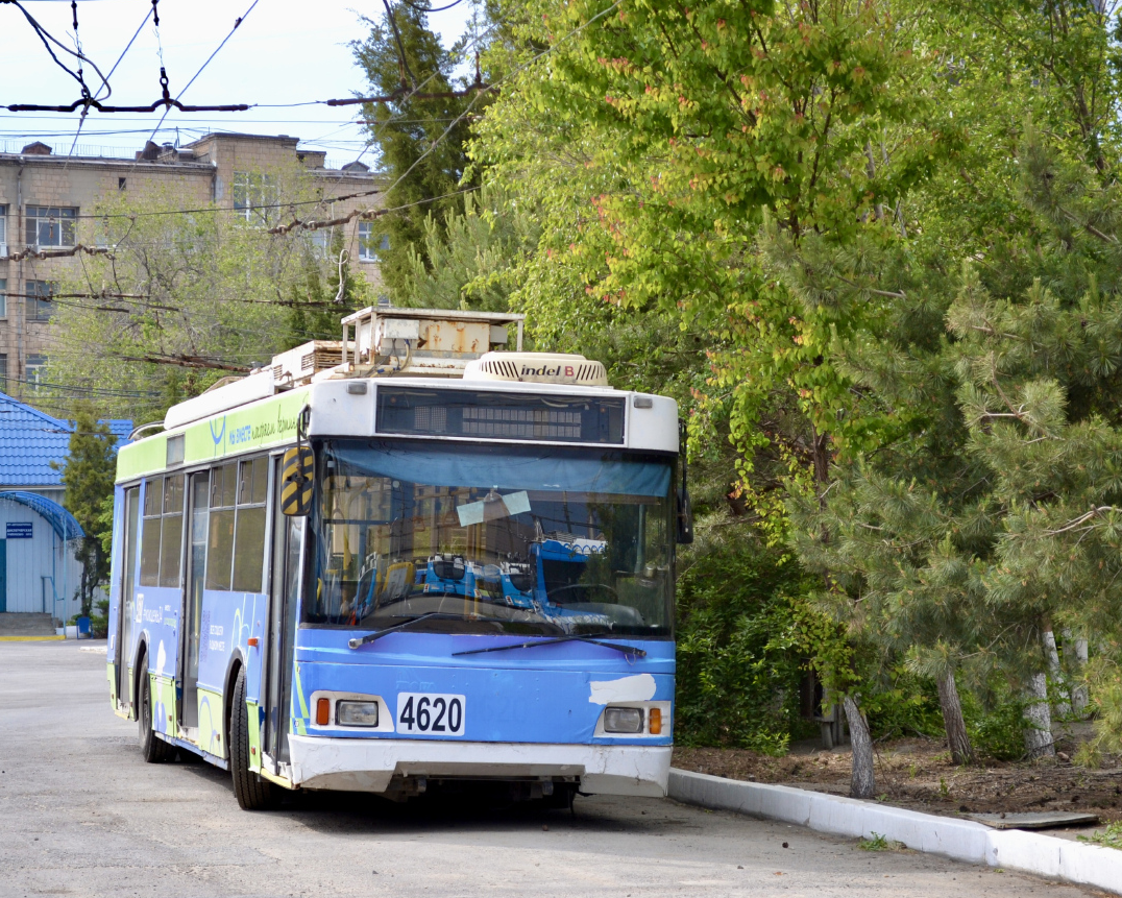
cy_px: 448
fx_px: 3107
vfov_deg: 16.4
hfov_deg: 20.4
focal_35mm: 94
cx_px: 458
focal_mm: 55
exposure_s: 1/640
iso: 400
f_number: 5.6
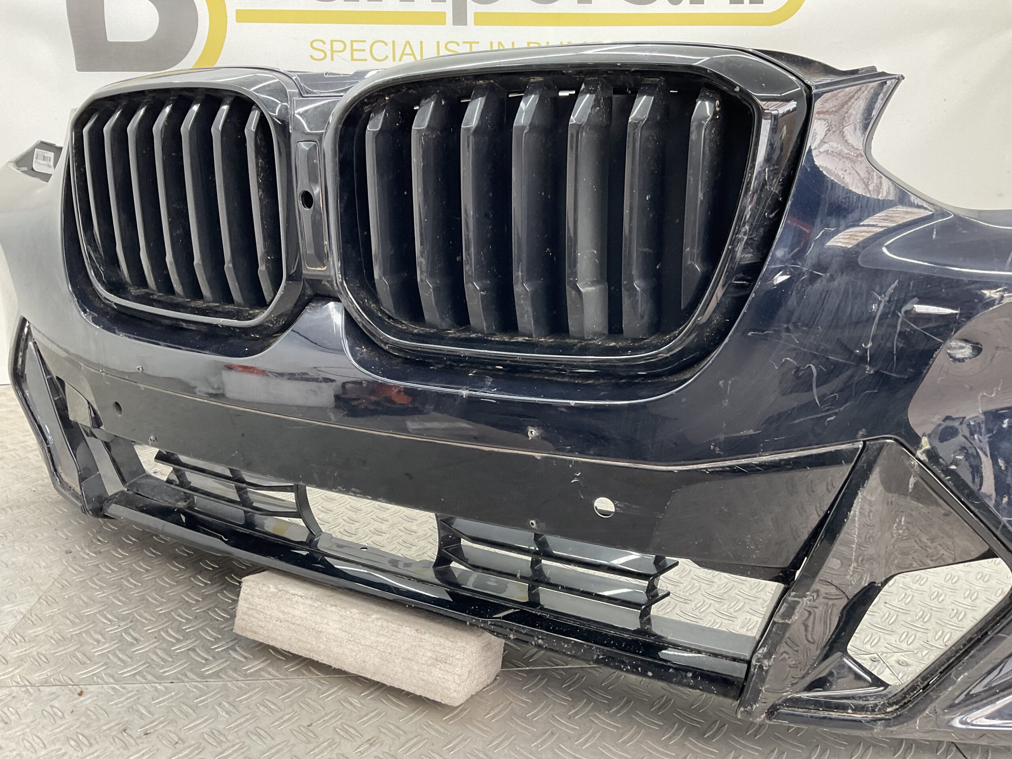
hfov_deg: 61.7
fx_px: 848
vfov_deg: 48.2
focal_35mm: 29
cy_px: 380
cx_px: 506
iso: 64
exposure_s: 1/60
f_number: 1.8
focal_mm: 3
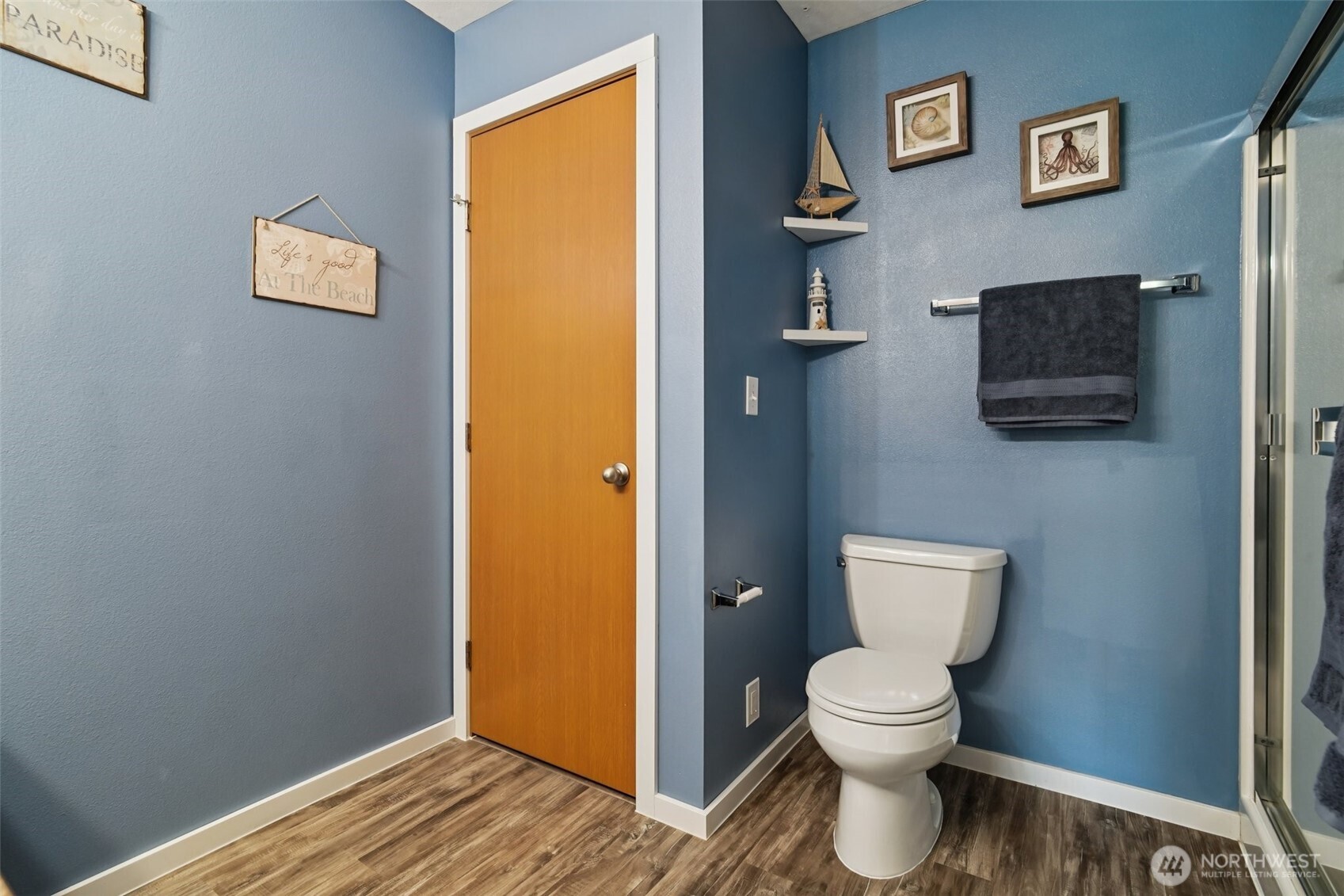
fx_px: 597
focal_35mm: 16
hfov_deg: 96.7
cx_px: 672
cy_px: 448
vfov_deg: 73.7
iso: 1600
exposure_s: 1/10
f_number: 8
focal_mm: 16
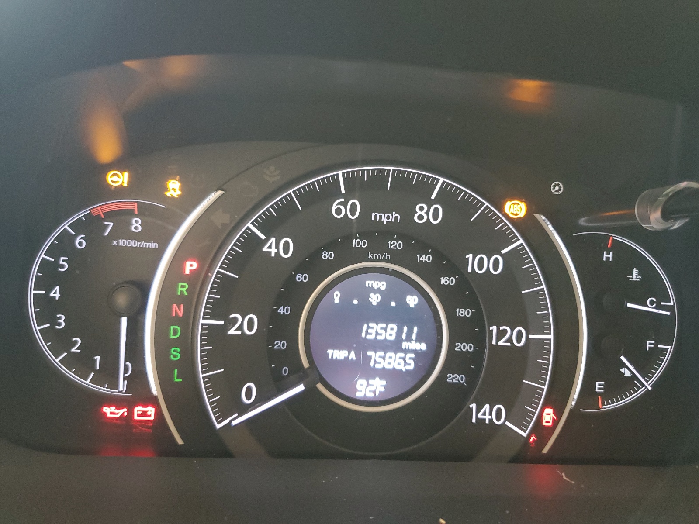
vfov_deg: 53.1
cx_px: 350
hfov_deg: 67.3
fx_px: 525
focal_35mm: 26
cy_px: 262
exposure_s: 1/24
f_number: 1.5
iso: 322
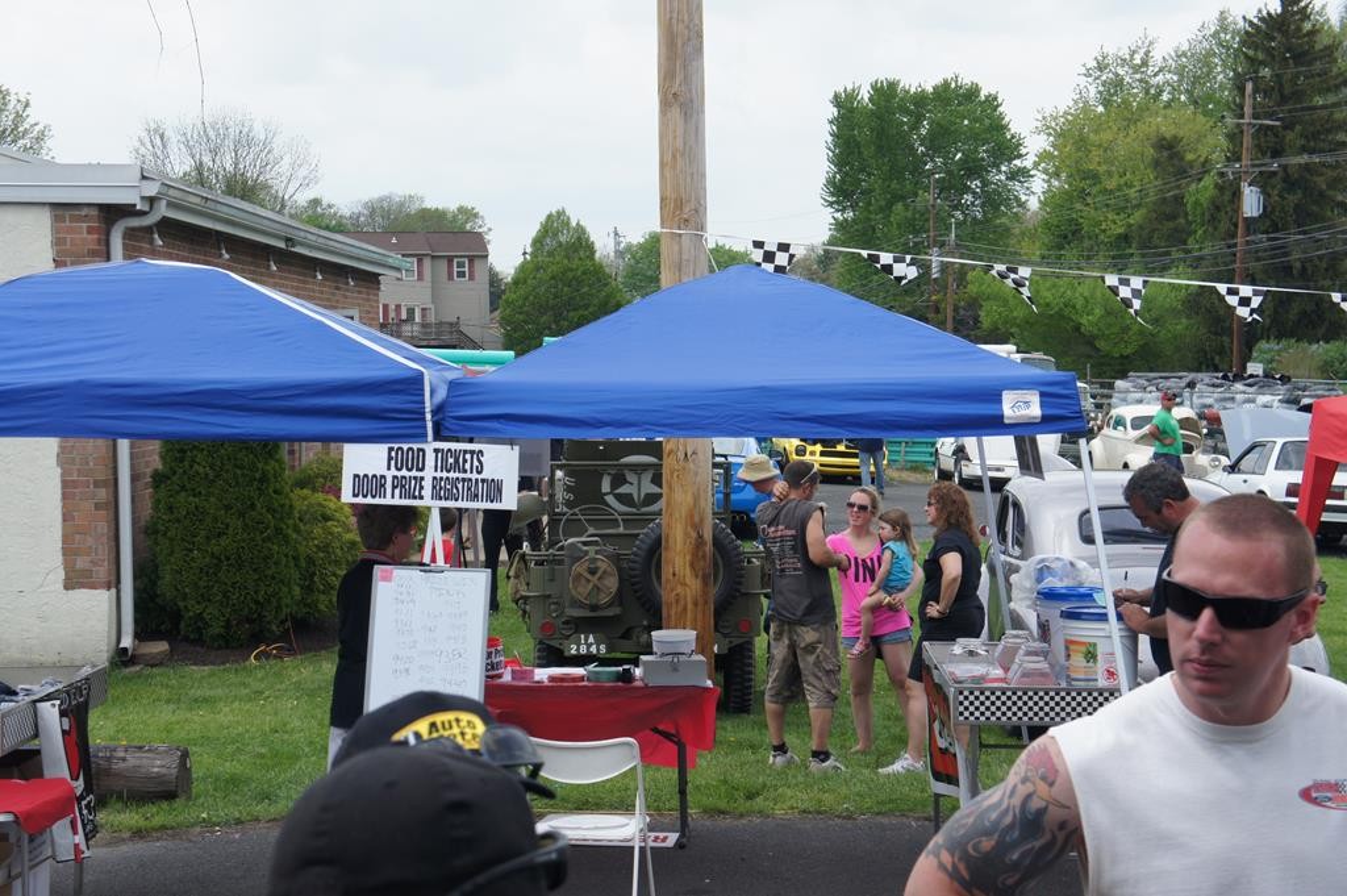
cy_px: 448
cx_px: 674
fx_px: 2355
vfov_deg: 21.5
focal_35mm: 63
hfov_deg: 31.9
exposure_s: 1/250
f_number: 9
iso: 200
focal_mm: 42
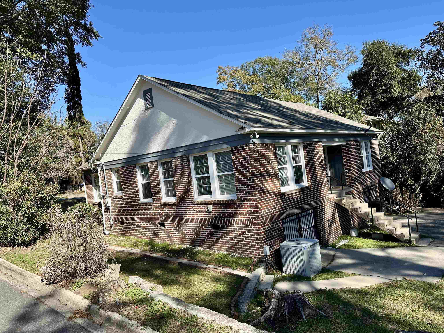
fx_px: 308
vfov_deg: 56.8
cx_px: 222
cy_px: 166
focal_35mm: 24
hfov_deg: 71.6
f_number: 1.78
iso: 80
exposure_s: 1/2809
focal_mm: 6.86
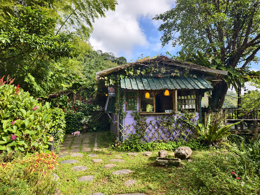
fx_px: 173
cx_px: 130
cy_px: 98
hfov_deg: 73.9
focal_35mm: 23
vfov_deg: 58.9
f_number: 1.57
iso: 71
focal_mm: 6.54
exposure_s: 1/509
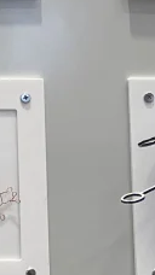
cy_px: 60
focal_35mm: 172
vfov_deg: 12.5
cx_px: -459
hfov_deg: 6.0
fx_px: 1259
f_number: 1.6
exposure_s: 1/106
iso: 32
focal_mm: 5.1
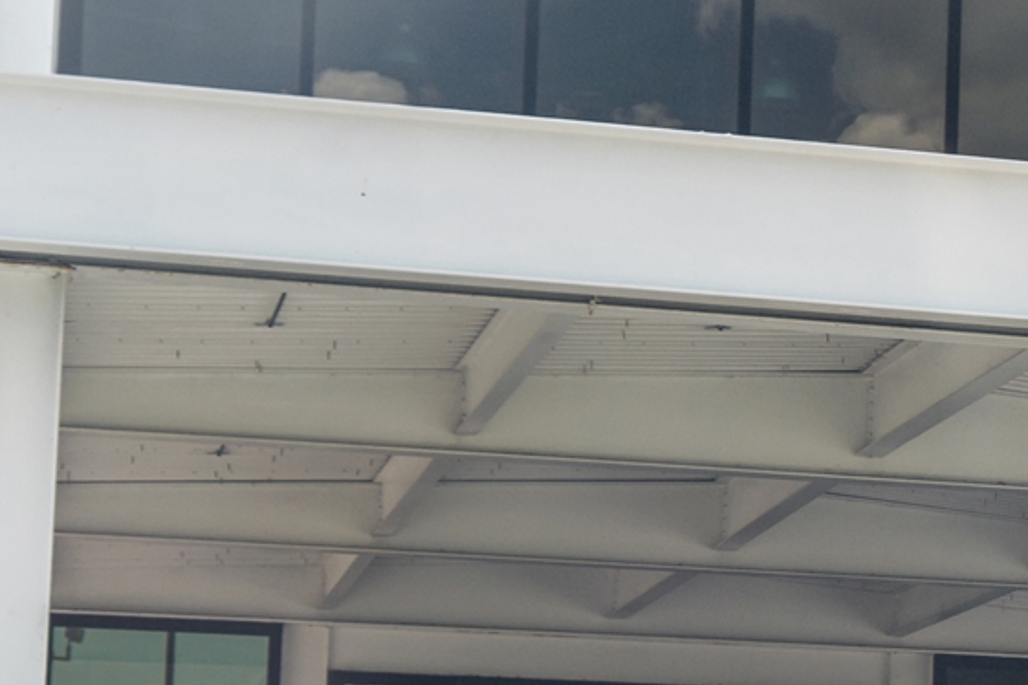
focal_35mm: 130
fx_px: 3712
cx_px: 1431
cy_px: 656
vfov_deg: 10.5
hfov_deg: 14.9
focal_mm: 38
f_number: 7.1
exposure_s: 1/250
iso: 200
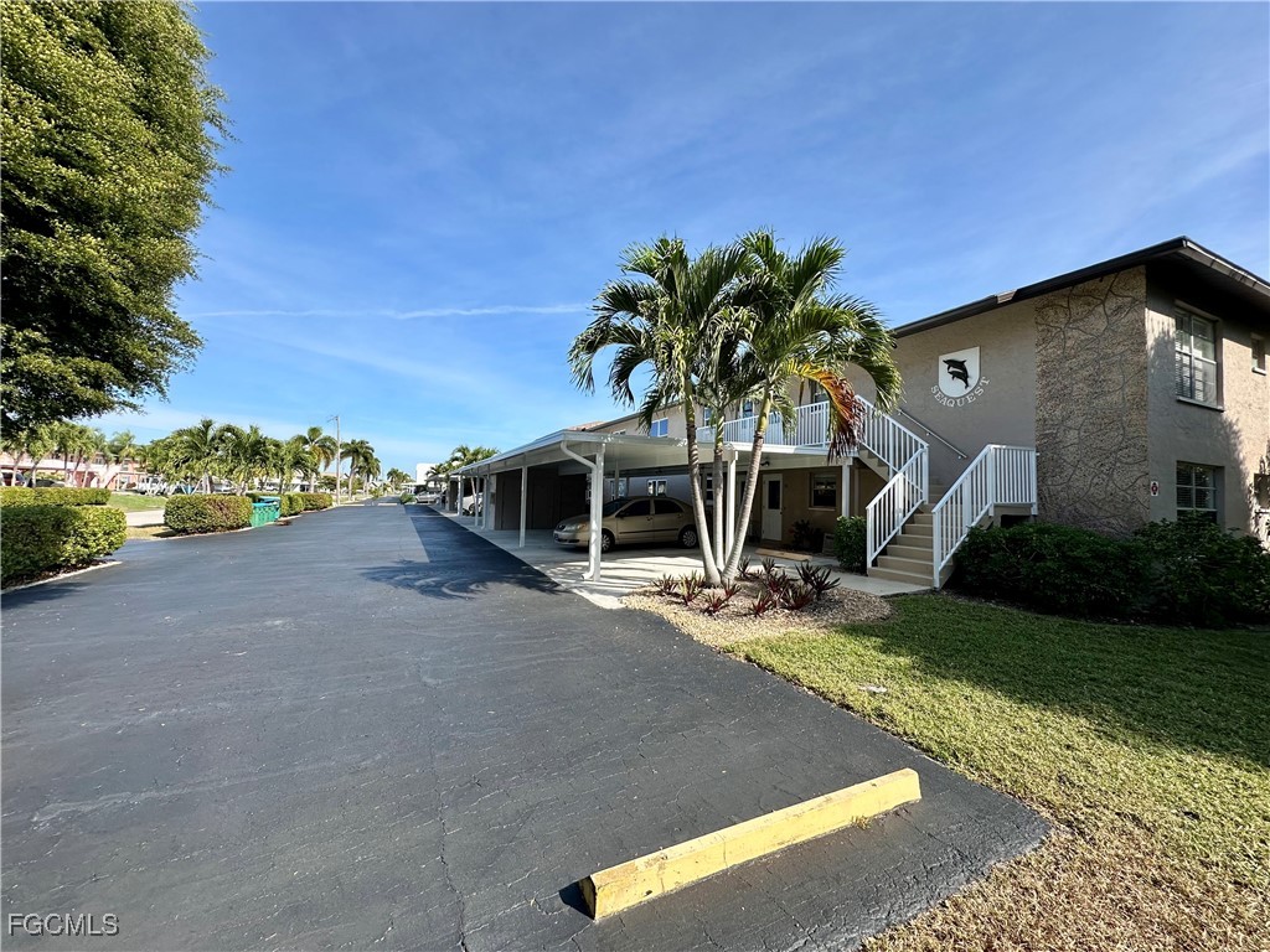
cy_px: 476
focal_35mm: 14
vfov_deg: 85.7
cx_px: 635
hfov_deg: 102.1
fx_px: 514
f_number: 2.2
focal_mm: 2.22
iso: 50
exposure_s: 1/1335
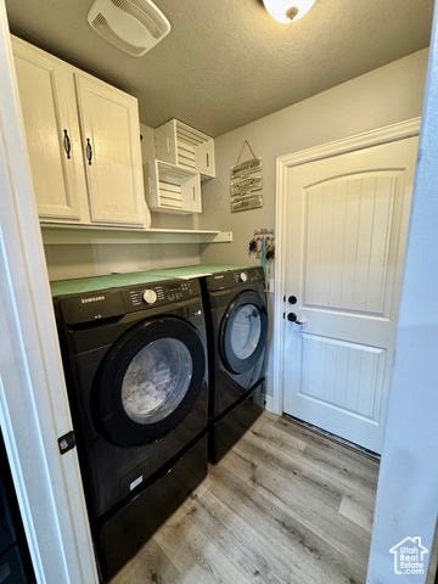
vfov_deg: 102.1
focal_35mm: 14
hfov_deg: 85.7
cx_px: 219
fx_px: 236
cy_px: 292
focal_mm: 2.22
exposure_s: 1/60
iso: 640
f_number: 2.2
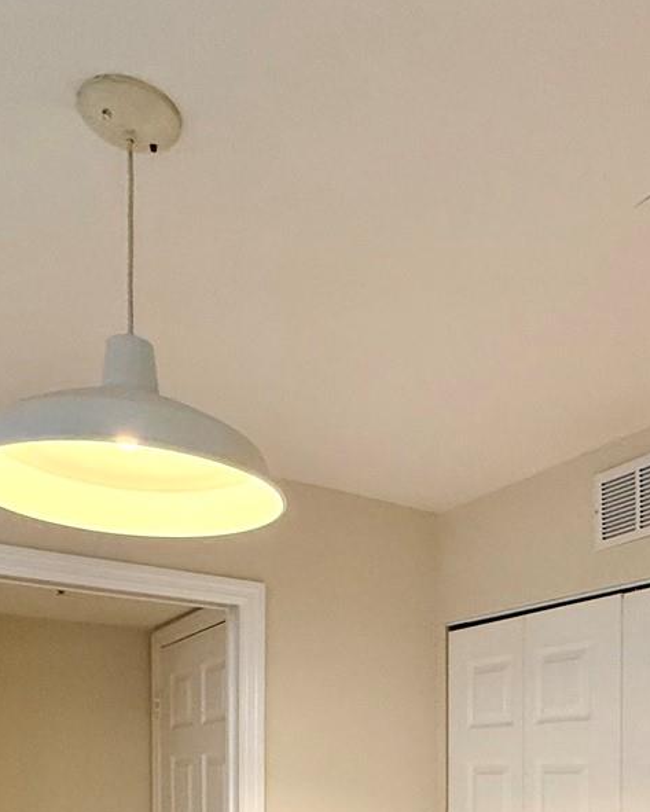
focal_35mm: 37
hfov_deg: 39.4
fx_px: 890
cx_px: 456
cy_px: 786
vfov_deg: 43.1
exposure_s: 1/60
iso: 320
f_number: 2.2
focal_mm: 2.22
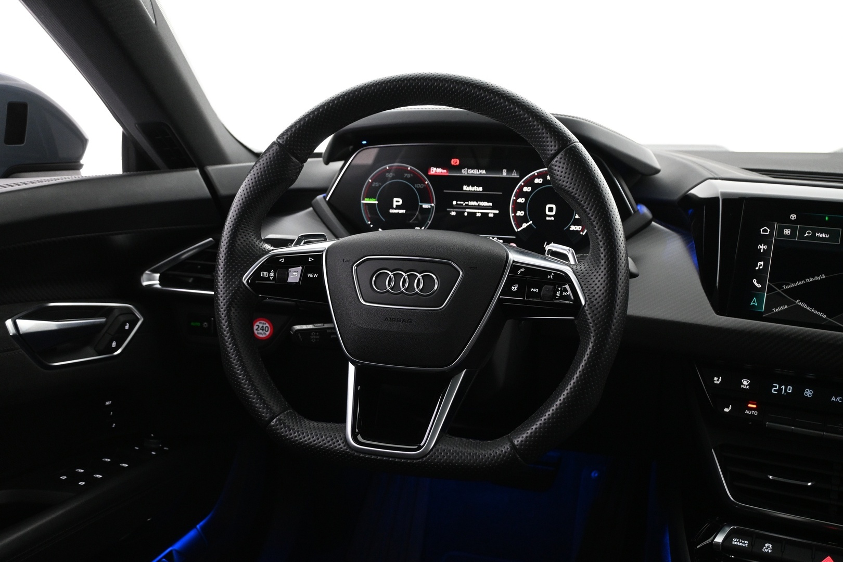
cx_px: 422
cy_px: 281
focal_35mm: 34
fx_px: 808
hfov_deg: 55.1
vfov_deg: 38.4
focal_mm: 23
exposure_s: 1/25
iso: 1600
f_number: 4.2
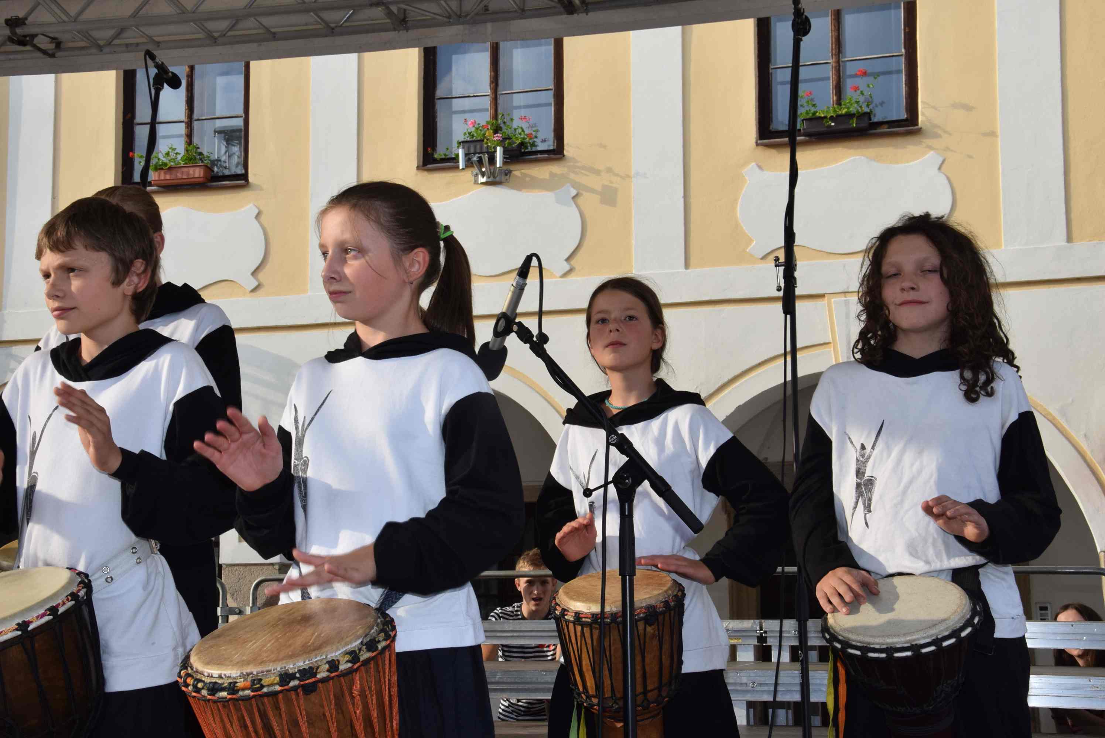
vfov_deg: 25.8
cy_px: 369
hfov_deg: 37.8
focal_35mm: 52
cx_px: 552
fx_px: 1613
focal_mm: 35
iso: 400
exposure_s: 1/200
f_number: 13
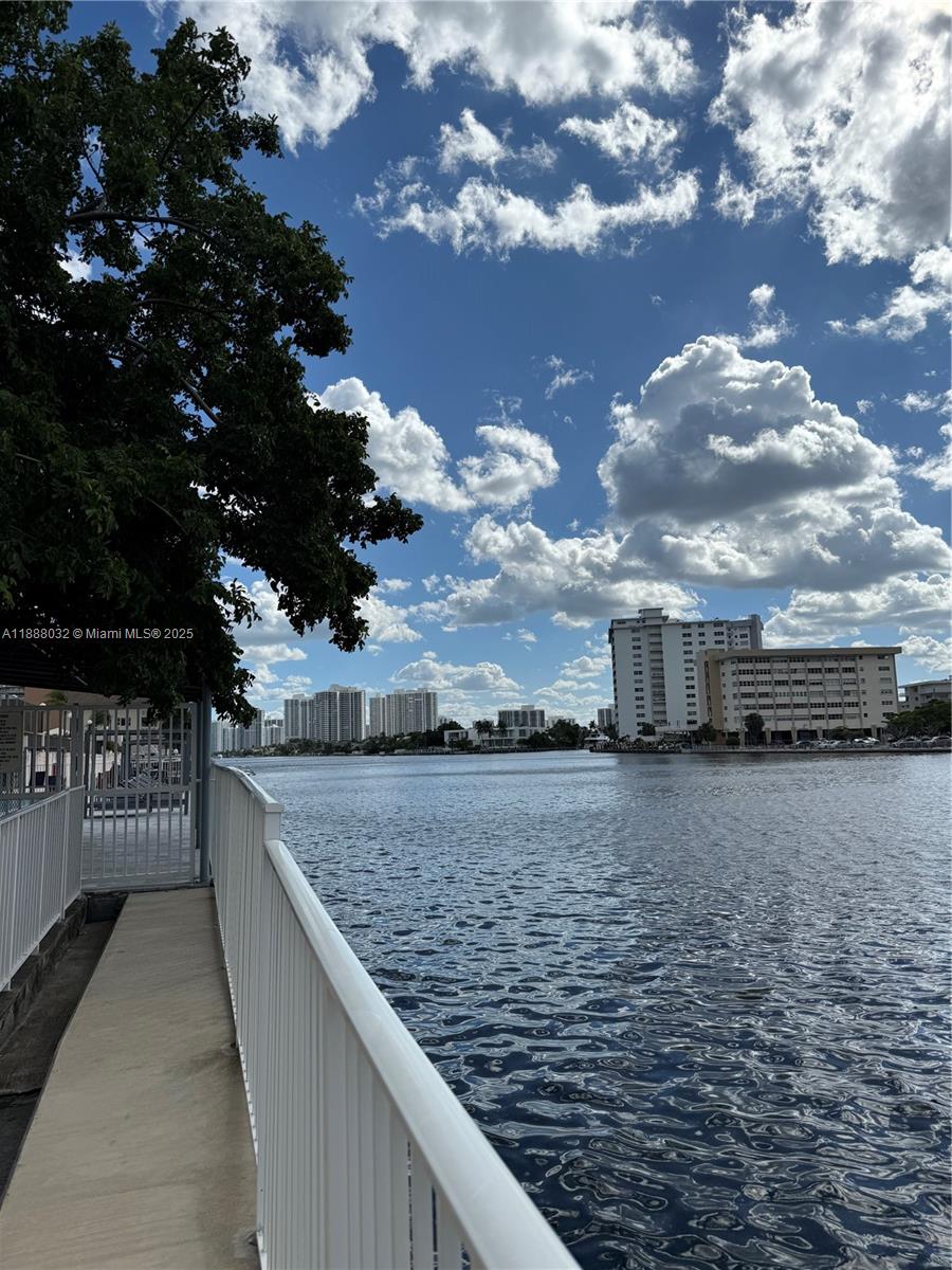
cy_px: 635
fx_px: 880
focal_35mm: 24
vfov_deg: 71.6
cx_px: 476
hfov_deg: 56.8
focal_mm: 6.76
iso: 80
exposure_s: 1/10309
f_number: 1.78
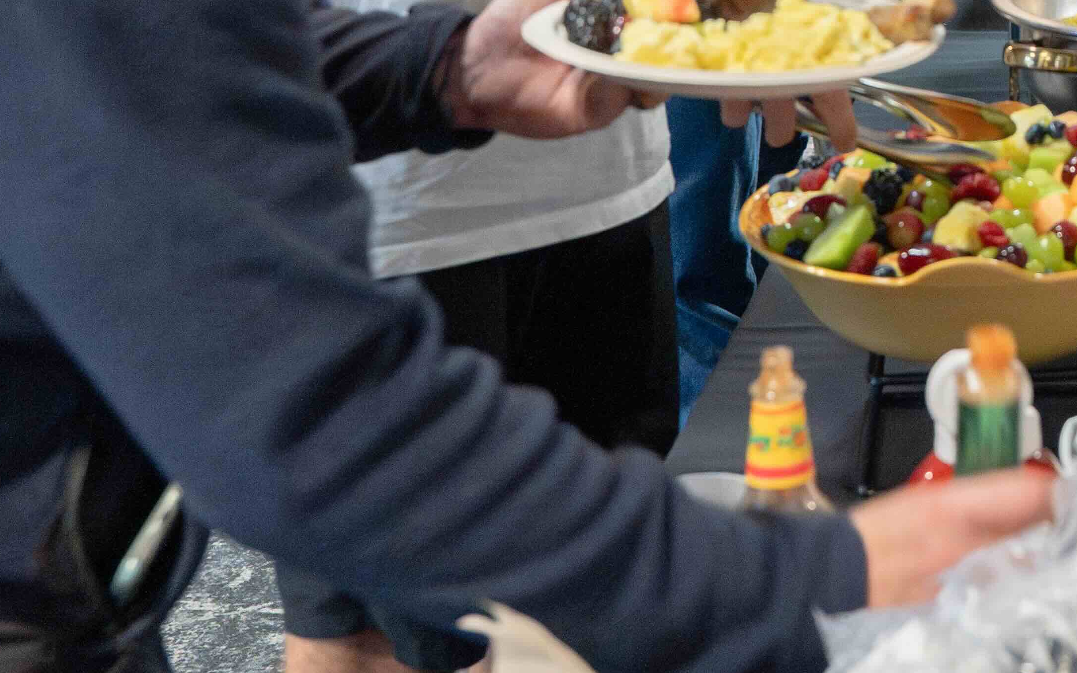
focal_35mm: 96
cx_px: 1305
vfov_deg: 12.8
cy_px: -381
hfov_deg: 20.2
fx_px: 2827
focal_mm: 29.4
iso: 3200
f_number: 4
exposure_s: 1/80
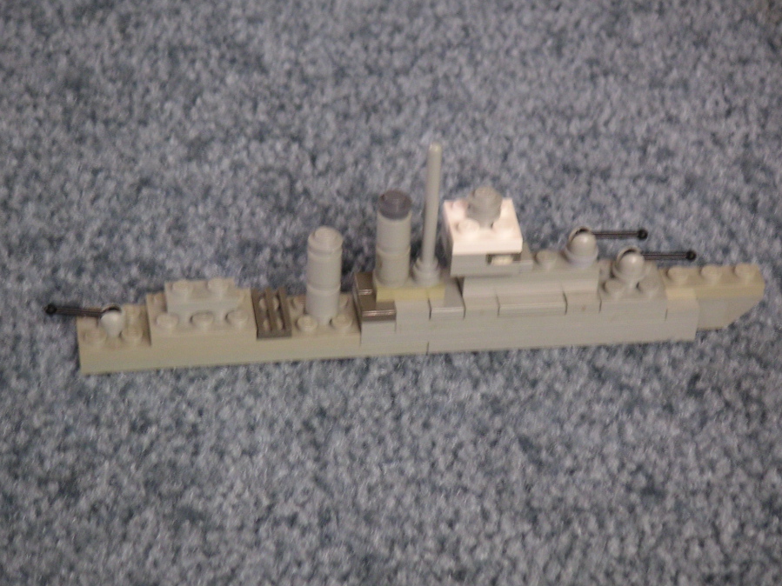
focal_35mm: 119
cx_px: 407
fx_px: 2688
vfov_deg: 12.4
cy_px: 302
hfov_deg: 16.6
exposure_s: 1/10
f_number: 3.6
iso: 100
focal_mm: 16.5
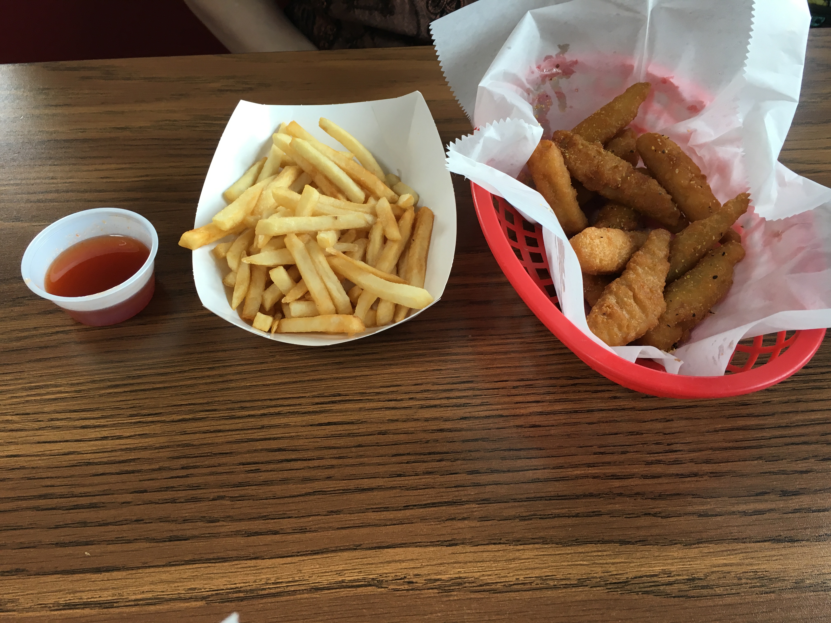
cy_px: 312
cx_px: 416
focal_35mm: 29
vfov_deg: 48.2
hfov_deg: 61.7
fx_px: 696
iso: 25
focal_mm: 4.15
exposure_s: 1/30
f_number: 2.2
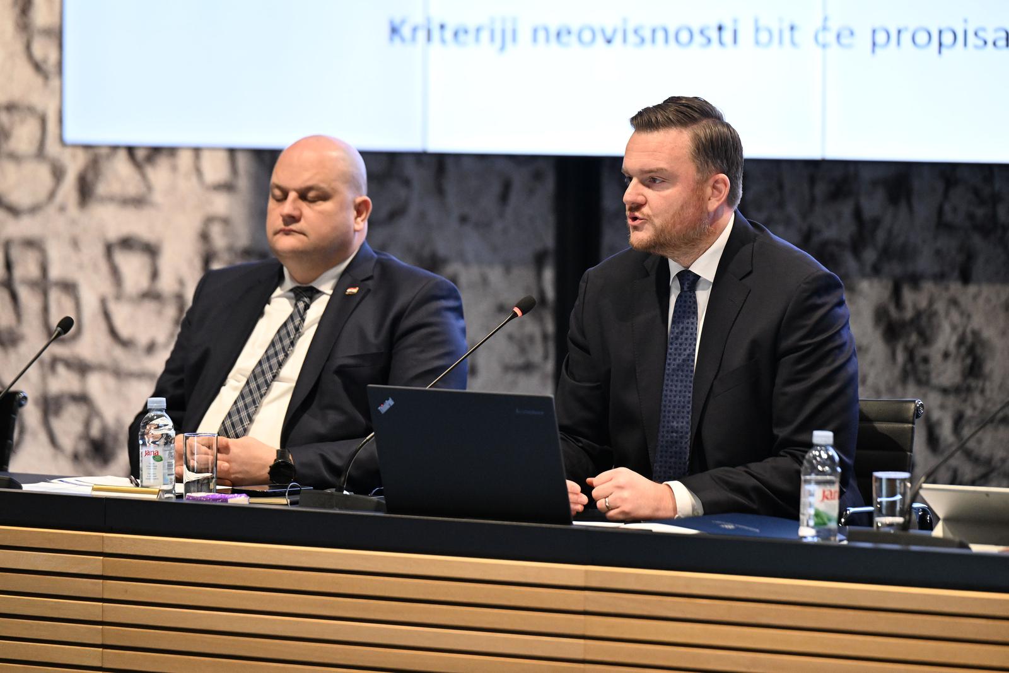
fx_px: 5606
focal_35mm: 200
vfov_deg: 6.9
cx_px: 504
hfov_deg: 10.3
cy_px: 336
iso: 3600
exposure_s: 1/200
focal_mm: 200
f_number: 4
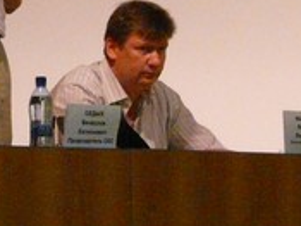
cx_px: -40
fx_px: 3215
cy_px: 36
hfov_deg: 5.3
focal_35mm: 370
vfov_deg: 4.0
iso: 800
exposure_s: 1/200
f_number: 3.6
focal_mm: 16.2
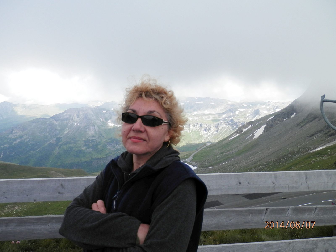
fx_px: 243
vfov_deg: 54.9
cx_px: 168
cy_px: 126
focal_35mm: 25
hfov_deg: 69.4
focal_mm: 4.5
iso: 80
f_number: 3
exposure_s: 1/400
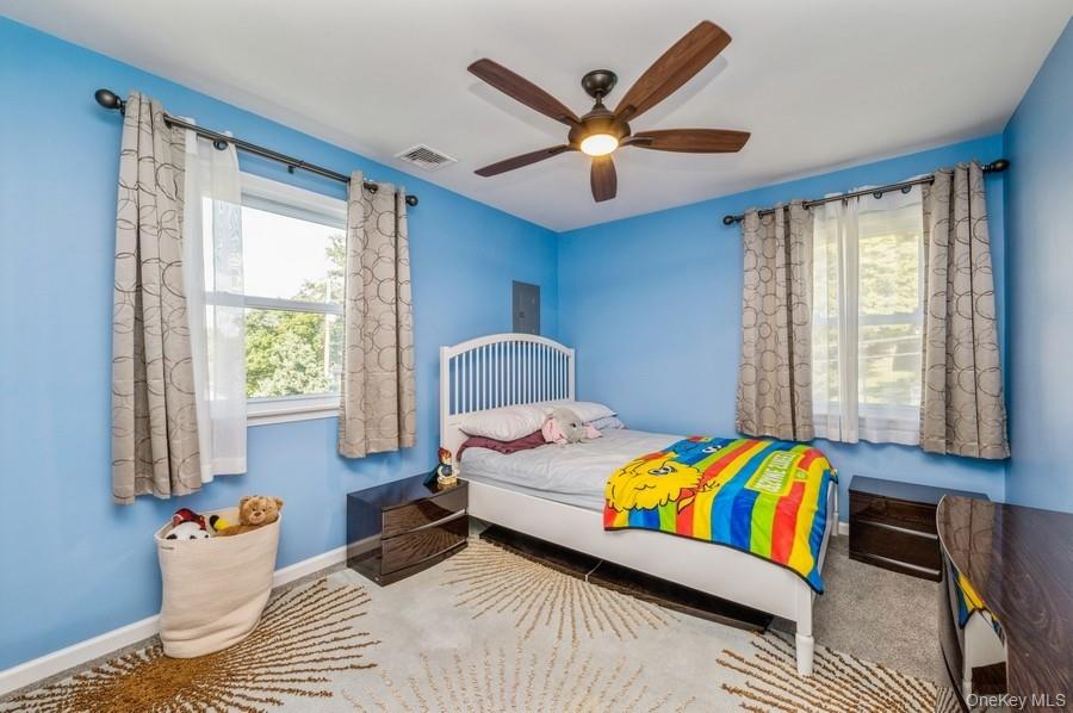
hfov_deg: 104.3
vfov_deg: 81.1
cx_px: 536
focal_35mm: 14
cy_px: 356
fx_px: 417
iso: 200
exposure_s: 1/10
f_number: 11
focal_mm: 14
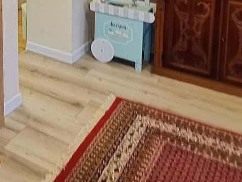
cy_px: -75
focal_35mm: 56
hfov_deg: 31.5
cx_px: -4
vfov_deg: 22.4
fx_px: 392
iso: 800
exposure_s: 1/33.3
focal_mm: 2.23
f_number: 2.2
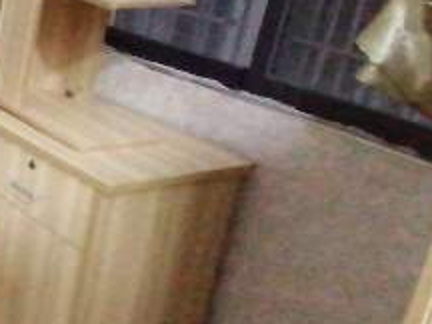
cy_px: 98
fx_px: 786
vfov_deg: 23.1
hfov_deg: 23.3
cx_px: -252
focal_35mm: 63
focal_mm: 1.78
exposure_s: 1/16.7
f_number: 2.4
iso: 1250
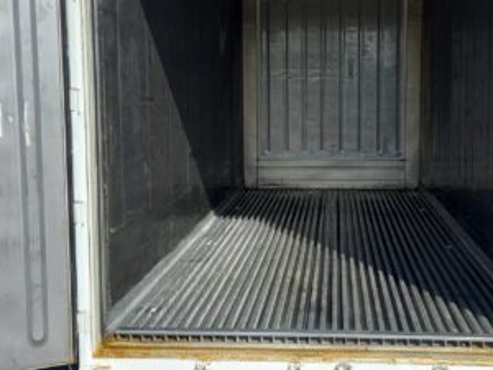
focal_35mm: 50
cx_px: 274
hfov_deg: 38.1
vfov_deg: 29.1
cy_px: 160
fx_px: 712
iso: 25
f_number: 2
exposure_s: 1/505
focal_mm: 4.6
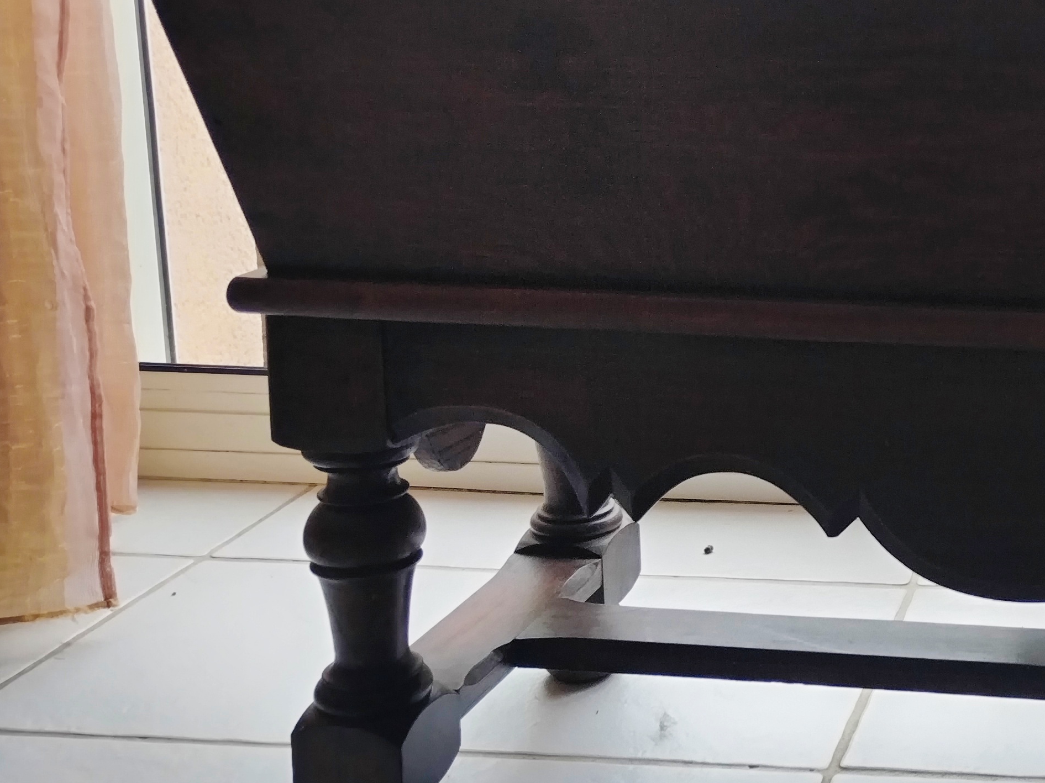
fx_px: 1660
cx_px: 1078
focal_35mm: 55
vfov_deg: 26.4
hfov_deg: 31.9
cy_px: 253
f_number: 1.8
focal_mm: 4.75
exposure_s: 1/50
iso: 124
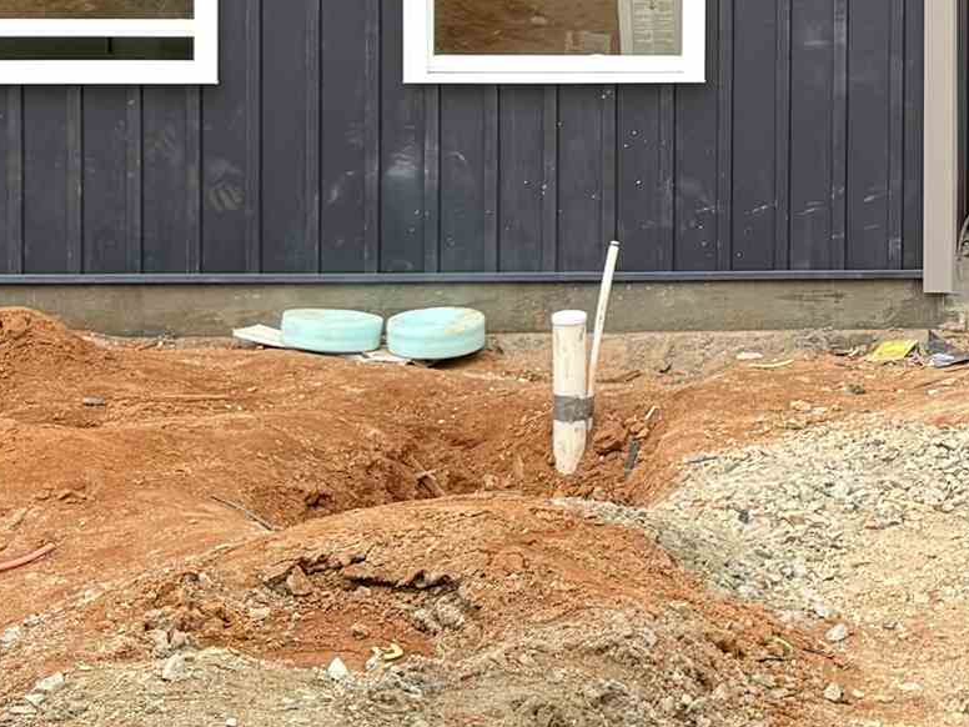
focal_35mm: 95
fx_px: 2659
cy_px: -130
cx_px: 1204
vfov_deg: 15.1
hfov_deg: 19.3
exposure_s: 1/151
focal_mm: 6.76
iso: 125
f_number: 1.78
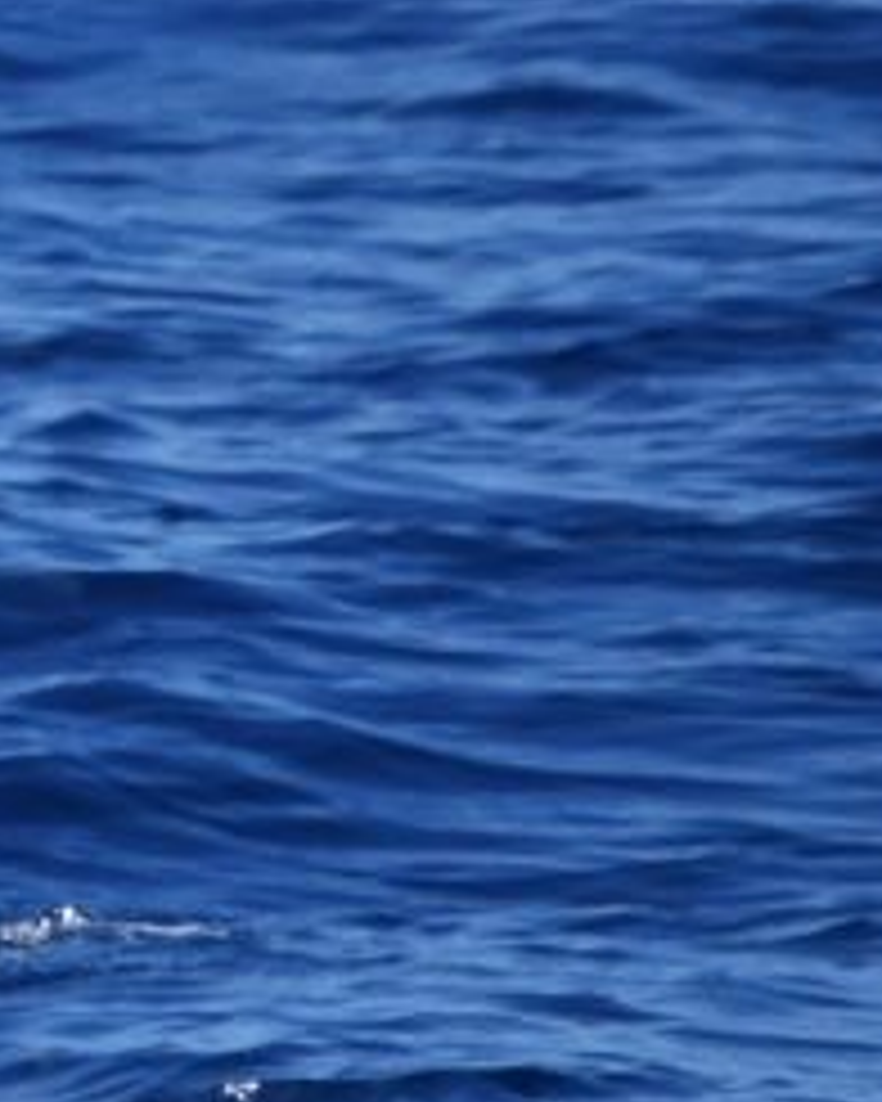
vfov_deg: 1.3
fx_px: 49924
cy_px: 160
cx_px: -702
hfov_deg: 1.0
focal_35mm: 1530
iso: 1100
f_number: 6.3
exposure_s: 1/8000
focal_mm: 500
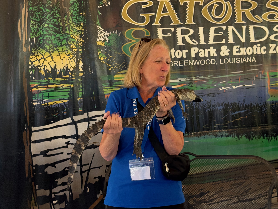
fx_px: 385
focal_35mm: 48
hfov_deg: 39.7
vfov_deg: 30.3
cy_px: 104
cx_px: 139
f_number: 1.78
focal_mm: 6.76
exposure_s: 1/60
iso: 200
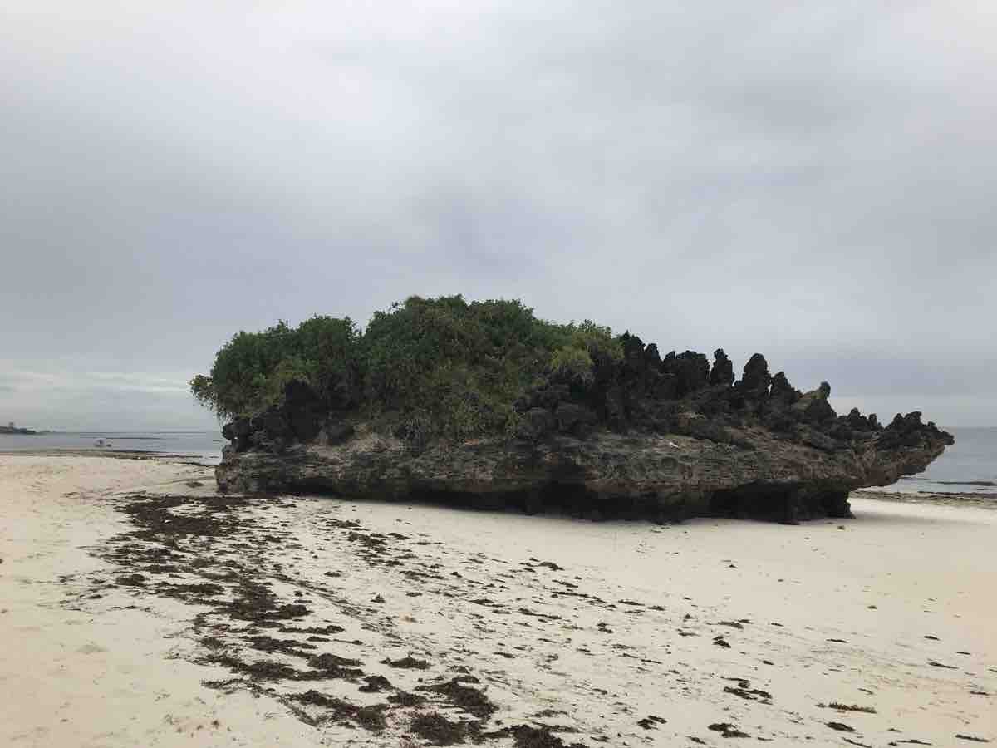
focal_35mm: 28
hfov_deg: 63.4
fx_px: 806
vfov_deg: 49.7
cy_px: 374
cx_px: 498
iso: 20
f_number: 1.8
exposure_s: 1/4566
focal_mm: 3.99
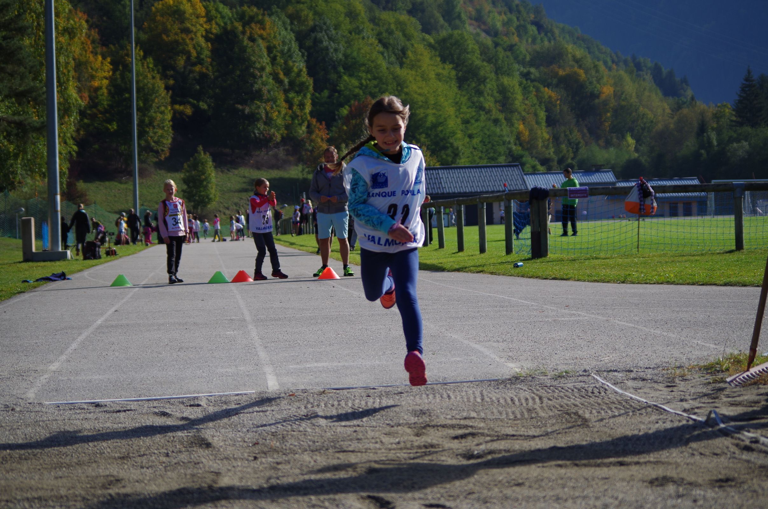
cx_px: 384
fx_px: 2001
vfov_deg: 14.5
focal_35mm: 94
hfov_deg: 21.7
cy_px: 254
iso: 100
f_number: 4.5
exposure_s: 1/640
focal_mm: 62.5
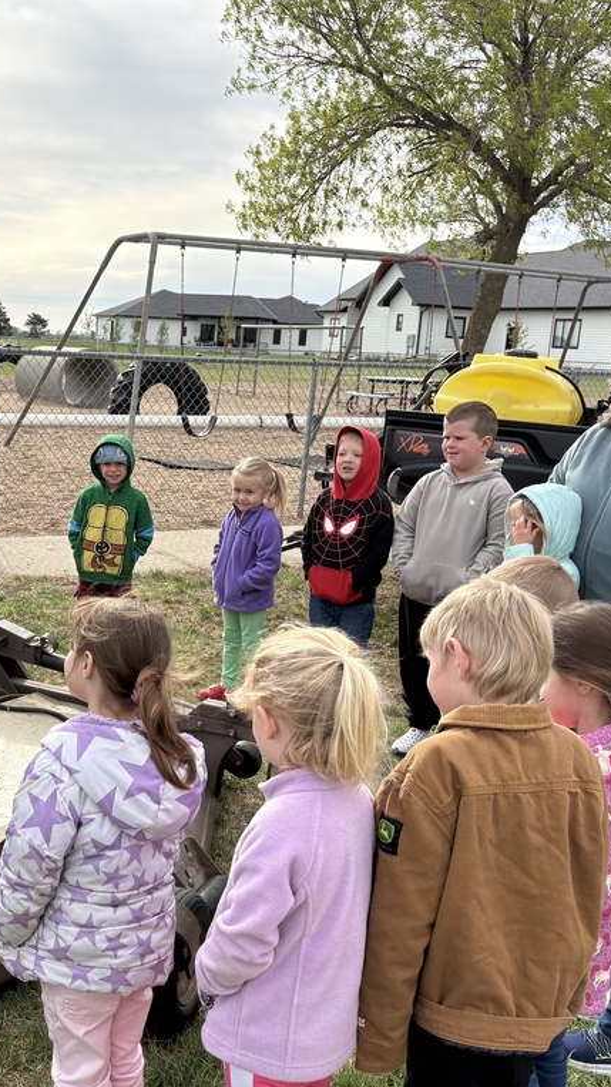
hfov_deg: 30.4
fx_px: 1095
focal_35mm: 38
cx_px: 118
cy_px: 544
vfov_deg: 52.8
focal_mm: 5.96
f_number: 1.6
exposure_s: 1/2364
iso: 50
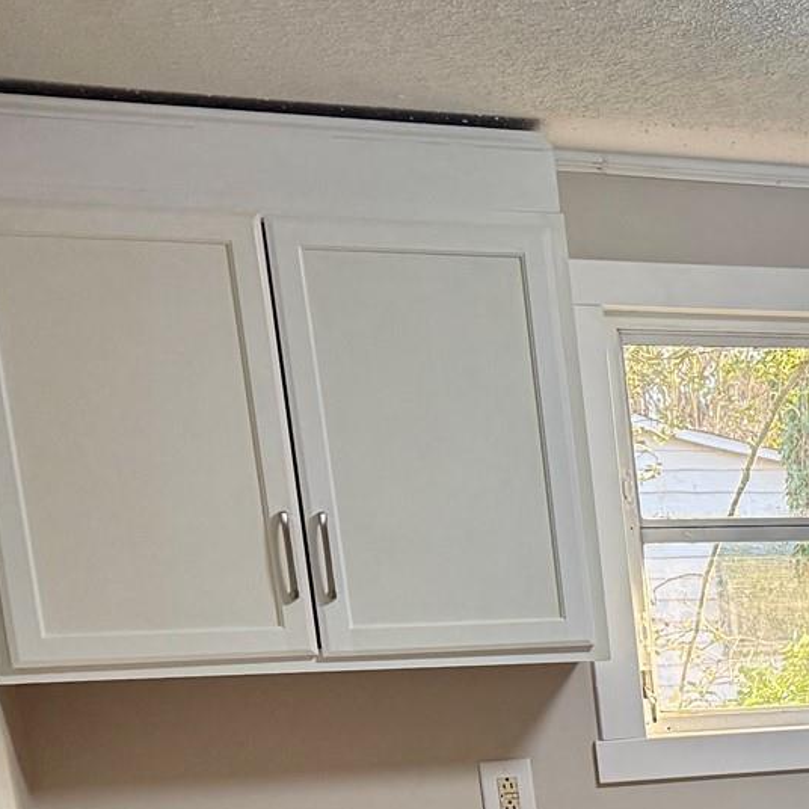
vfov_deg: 20.1
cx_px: 1512
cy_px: 964
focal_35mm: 81
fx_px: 2142
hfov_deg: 17.0
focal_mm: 6.76
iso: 250
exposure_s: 1/120
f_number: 1.78
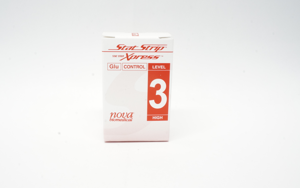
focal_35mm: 37
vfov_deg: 34.4
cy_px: 88
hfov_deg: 52.7
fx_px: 302
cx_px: 140
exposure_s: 1/4
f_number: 22
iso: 800
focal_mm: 20
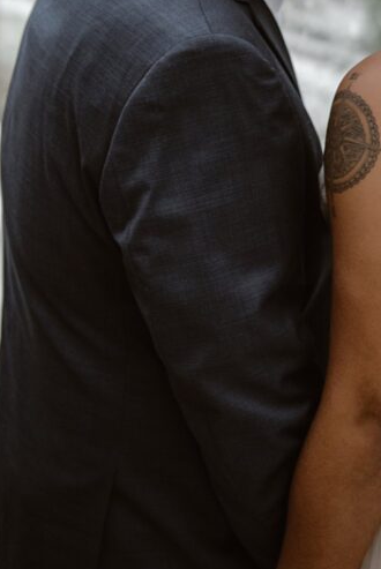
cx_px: 333
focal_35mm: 83
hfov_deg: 16.3
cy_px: 88
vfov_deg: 23.9
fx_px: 1314
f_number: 2.8
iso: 800
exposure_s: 1/200
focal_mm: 40
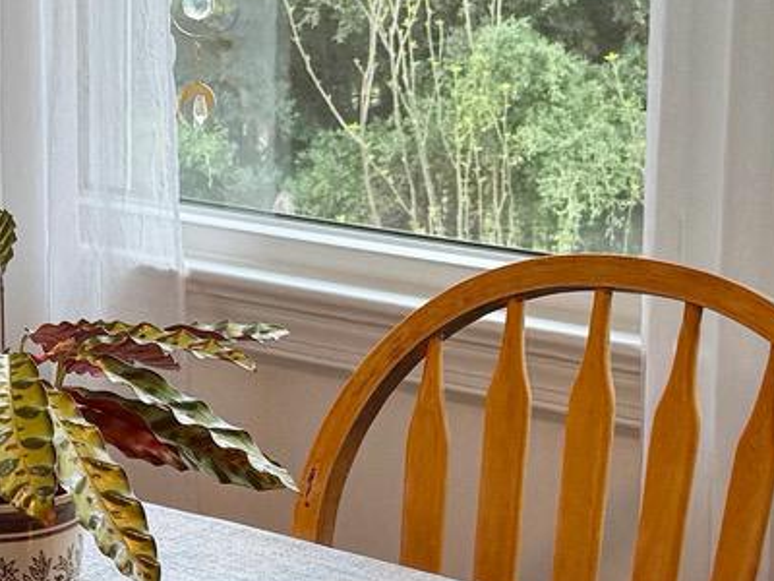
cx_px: -283
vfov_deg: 12.0
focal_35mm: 123
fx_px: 2750
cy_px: 138
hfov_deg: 15.1
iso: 100
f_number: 1.78
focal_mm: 6.76
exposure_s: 1/216
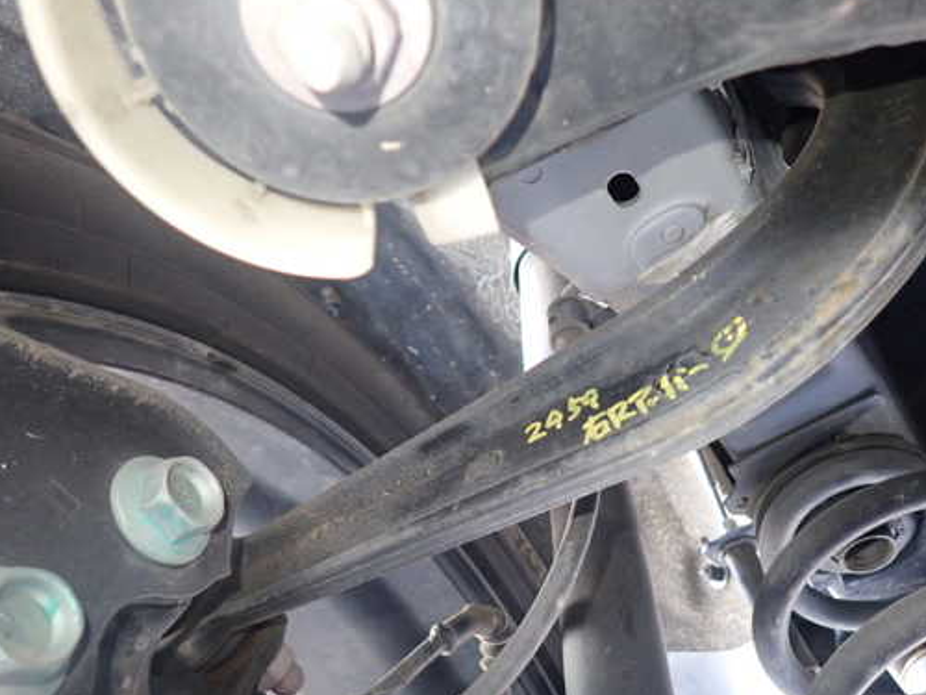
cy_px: 363
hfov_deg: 59.8
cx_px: 511
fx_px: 803
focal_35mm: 30
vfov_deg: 46.8
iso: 400
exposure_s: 1/30
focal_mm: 4.5
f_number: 2
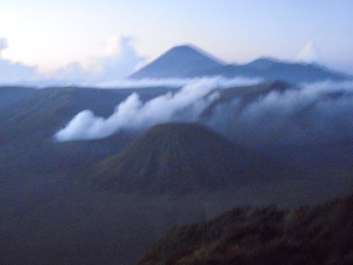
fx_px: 561
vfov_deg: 26.6
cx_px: 176
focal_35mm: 55
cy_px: 132
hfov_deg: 34.9
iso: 1600
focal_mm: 9
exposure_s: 1/2.5
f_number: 3.4
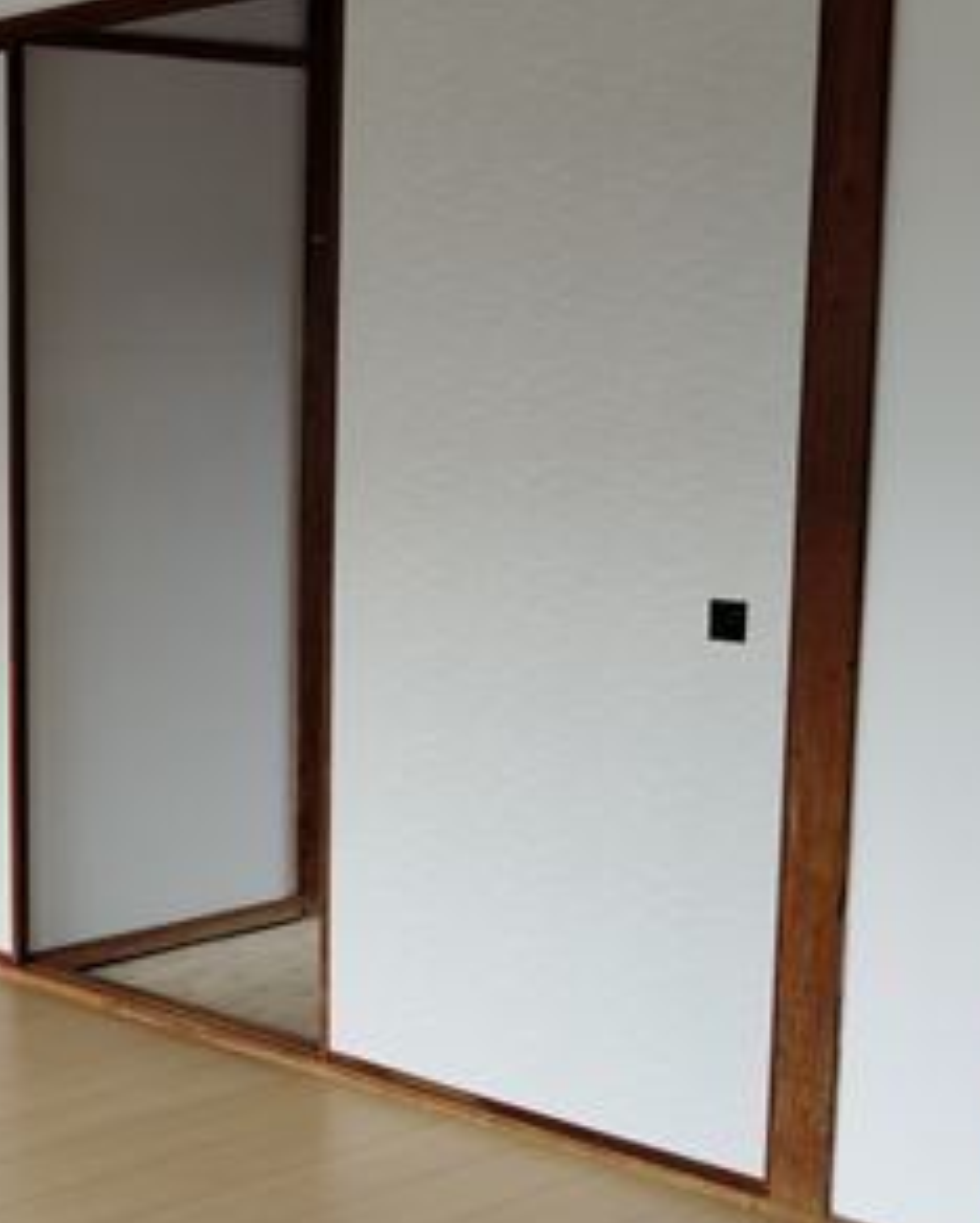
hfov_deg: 22.8
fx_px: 2245
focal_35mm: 62
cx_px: -168
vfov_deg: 30.4
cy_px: 729
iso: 57
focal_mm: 4.25
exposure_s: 1/100
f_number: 1.8
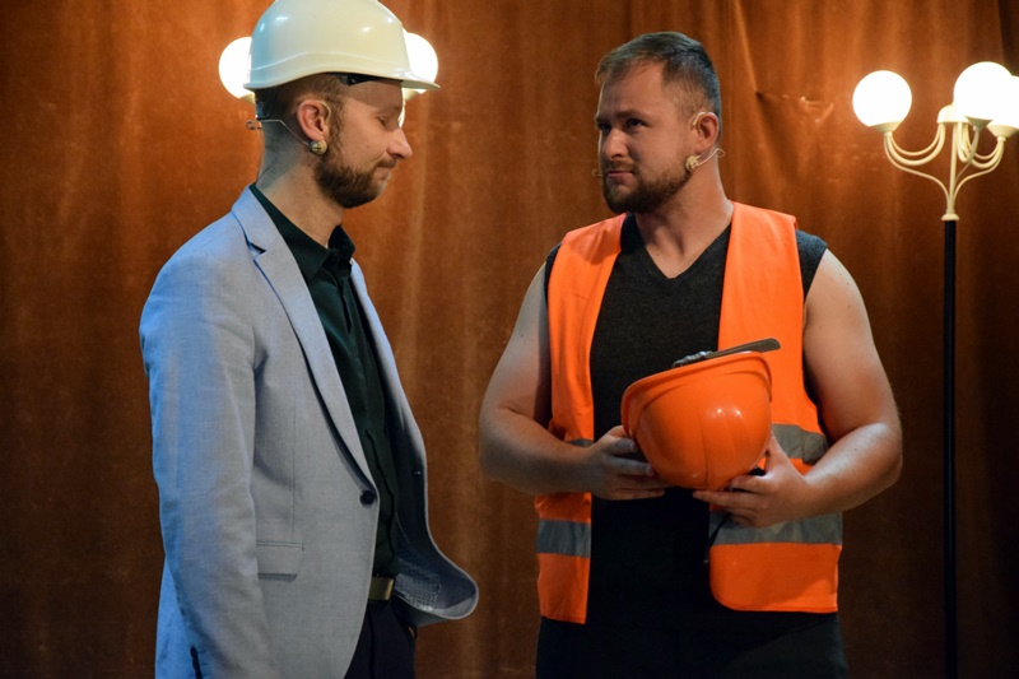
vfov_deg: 10.2
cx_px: 510
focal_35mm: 135
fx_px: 3820
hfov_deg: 15.2
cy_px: 340
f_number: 5.6
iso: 6400
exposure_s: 1/100
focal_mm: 90
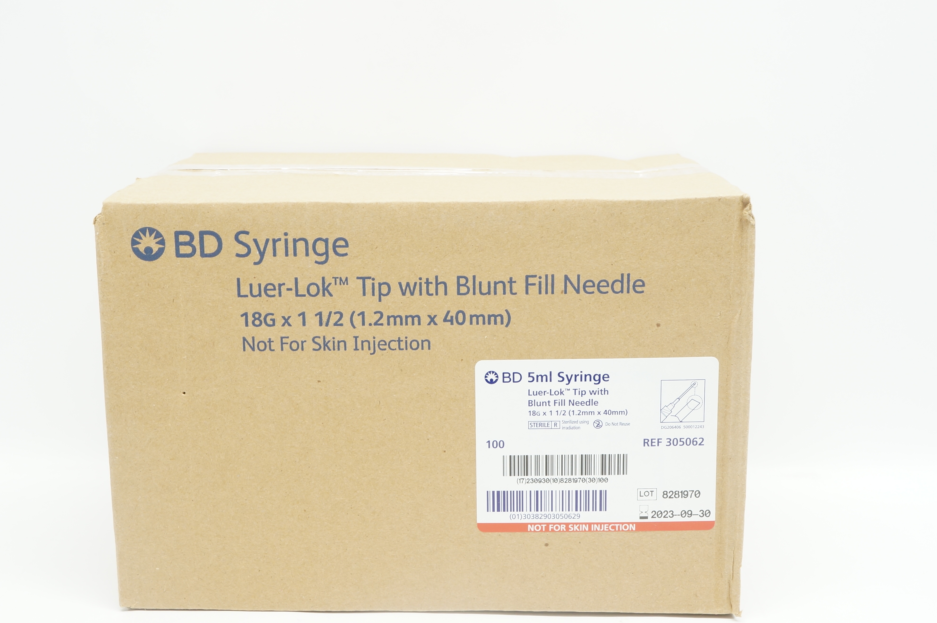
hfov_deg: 35.7
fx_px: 1456
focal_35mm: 56
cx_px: 431
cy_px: 377
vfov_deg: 24.1
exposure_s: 1/15
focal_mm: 30
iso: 400
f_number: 8
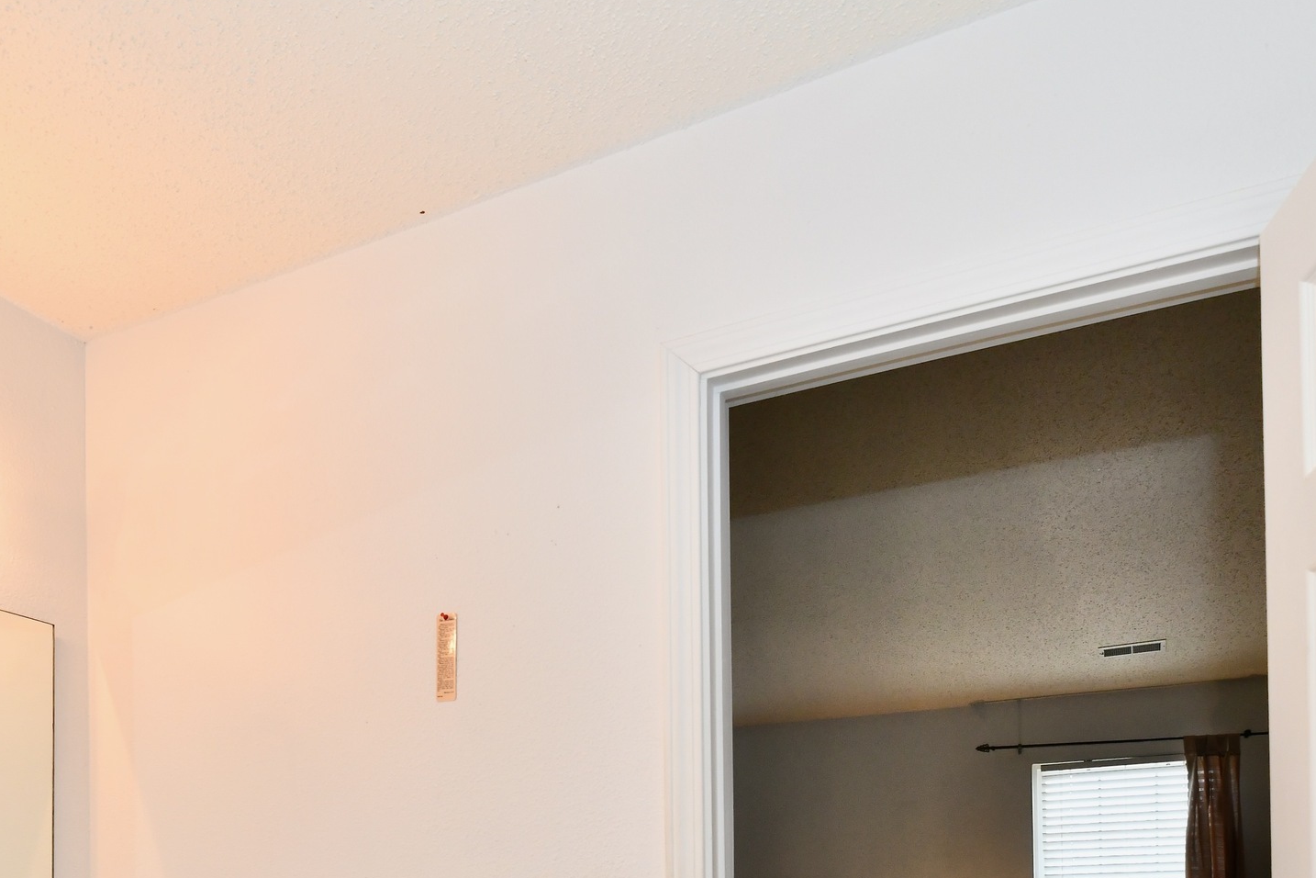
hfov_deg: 60.4
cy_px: 928
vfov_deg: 37.6
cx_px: 431
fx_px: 1097
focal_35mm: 30
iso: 640
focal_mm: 14
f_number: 6.3
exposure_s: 1/100
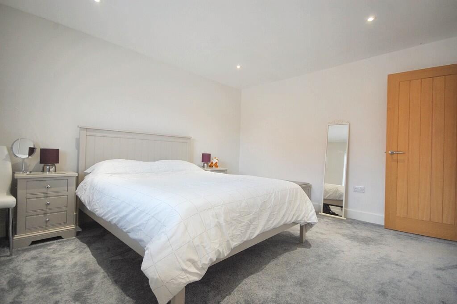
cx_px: 228
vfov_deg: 69.6
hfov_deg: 92.5
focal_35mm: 17
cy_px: 152
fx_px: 219
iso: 200
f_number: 4.5
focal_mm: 11.5
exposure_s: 1/25
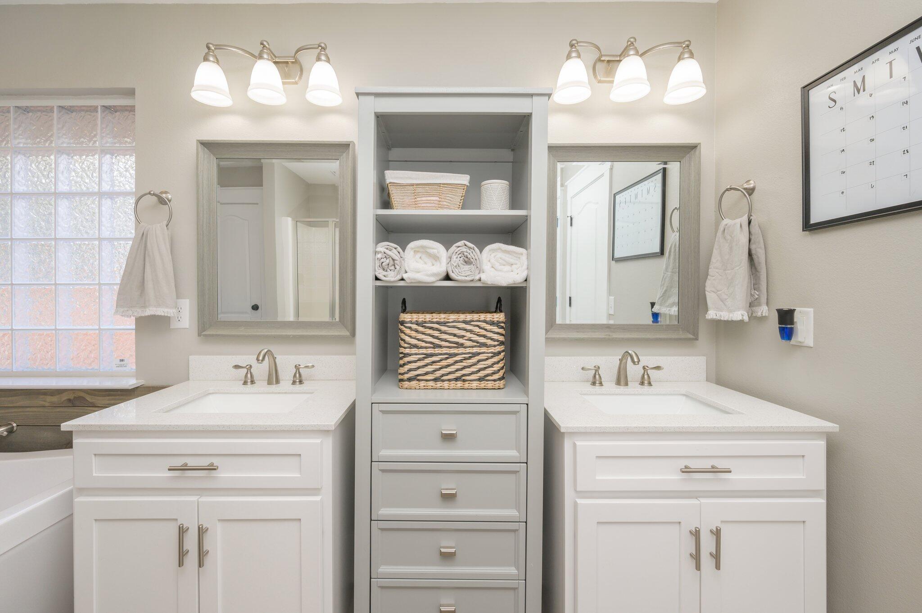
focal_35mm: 14
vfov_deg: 81.1
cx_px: 461
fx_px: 358
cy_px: 306
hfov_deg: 104.3
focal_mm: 14
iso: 250
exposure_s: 1/60
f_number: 9
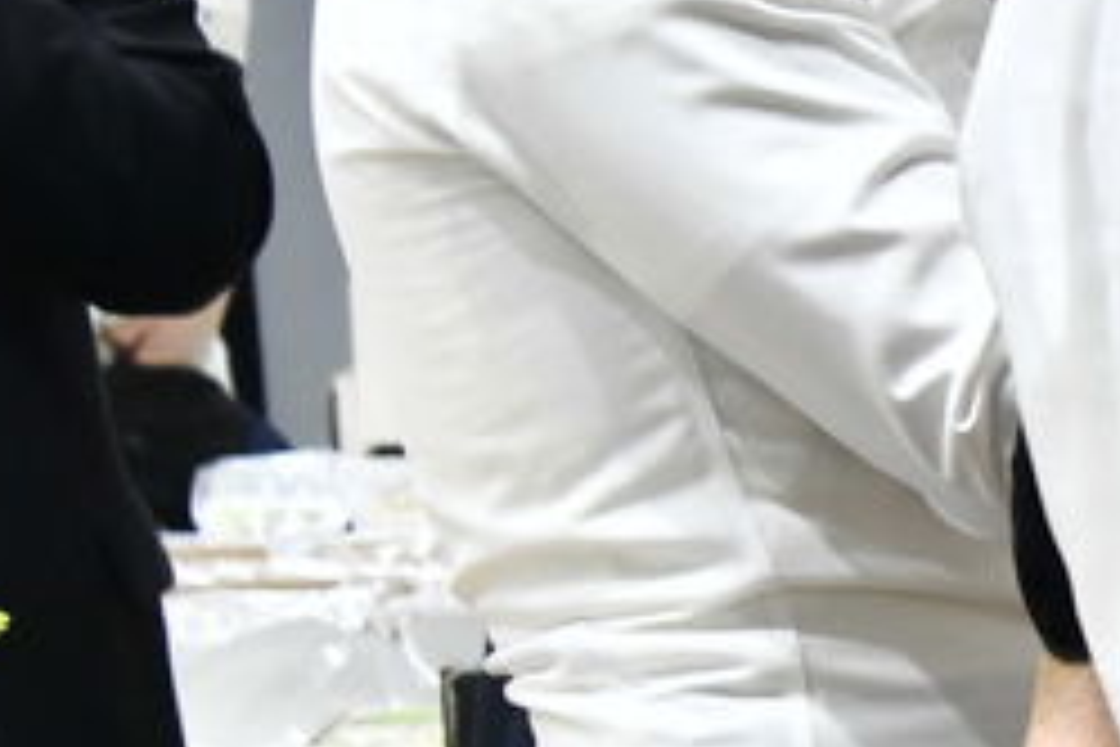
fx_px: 9084
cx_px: 3086
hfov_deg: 6.6
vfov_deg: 4.7
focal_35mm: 292
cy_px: 484
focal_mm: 52
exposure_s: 1/125
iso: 1250
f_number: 5.6
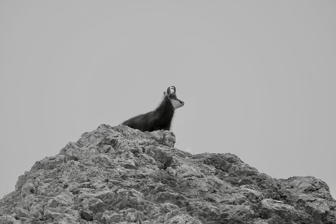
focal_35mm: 600
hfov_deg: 3.4
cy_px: 112
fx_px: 5600
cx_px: 168
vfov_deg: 2.3
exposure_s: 1/640
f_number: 7.1
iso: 450
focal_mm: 600
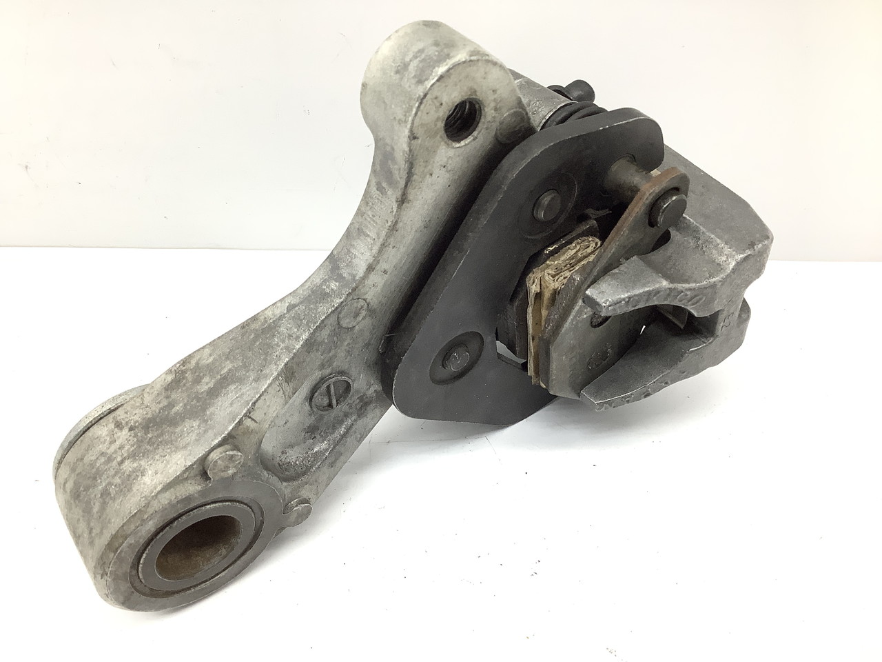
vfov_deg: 45.4
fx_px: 790
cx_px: 441
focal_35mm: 31
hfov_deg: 58.4
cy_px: 331
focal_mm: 3.3
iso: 80
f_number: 2.4
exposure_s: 1/120
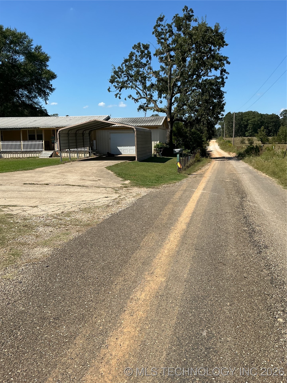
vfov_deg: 61.7
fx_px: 321
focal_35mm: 29
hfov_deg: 48.2
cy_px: 192
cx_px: 144
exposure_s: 1/2227
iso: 25
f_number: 1.8
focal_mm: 3
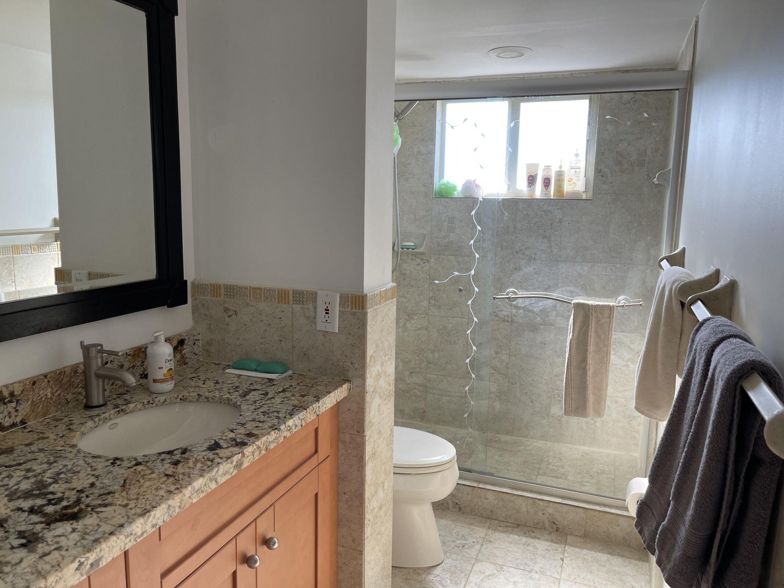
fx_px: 589
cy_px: 294
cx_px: 392
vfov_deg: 53.1
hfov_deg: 67.3
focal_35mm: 26
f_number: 1.6
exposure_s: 1/121
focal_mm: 5.1
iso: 64
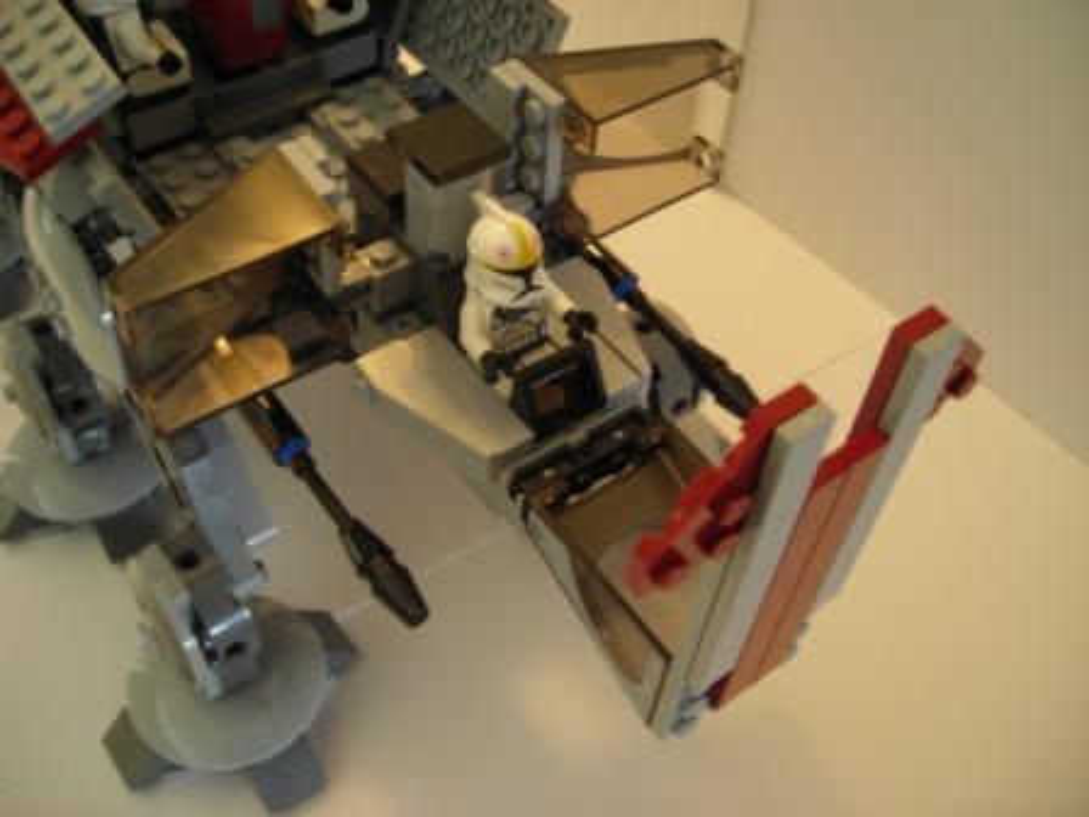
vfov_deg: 37.7
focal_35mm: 38
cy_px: 408
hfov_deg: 49.0
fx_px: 1195
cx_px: 544
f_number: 3.2
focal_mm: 6.3
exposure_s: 1/4.7
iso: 50
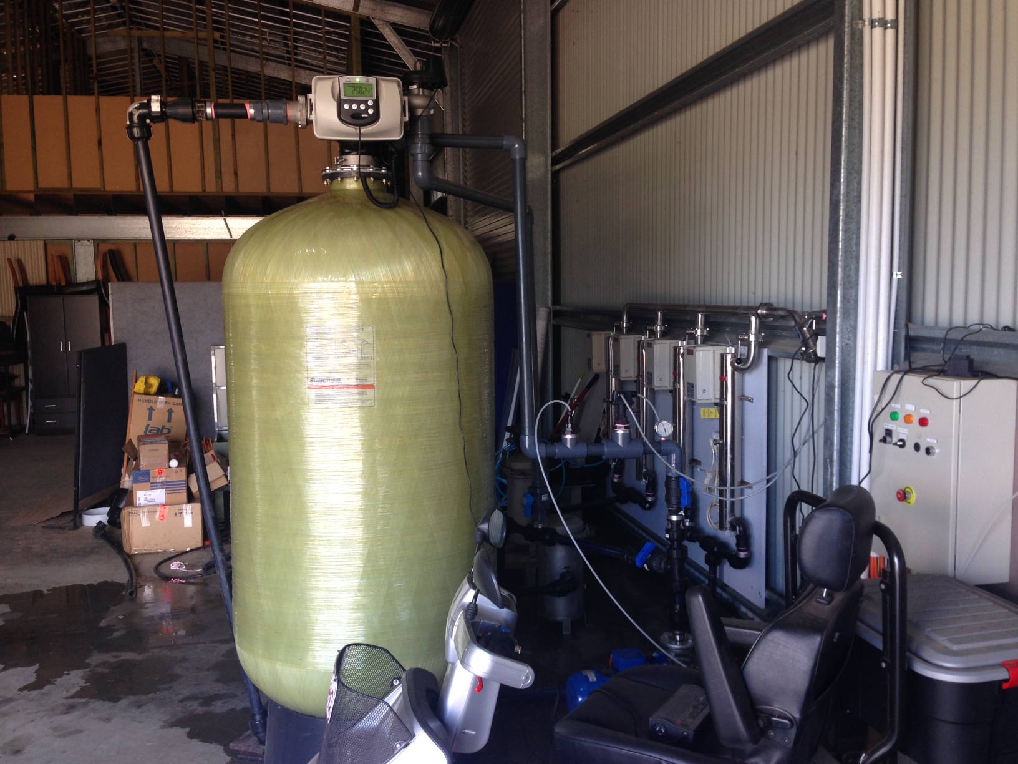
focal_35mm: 33
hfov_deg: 55.4
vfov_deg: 42.9
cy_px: 382
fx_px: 970
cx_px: 509
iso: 50
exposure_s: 1/20
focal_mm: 4.12
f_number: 2.4
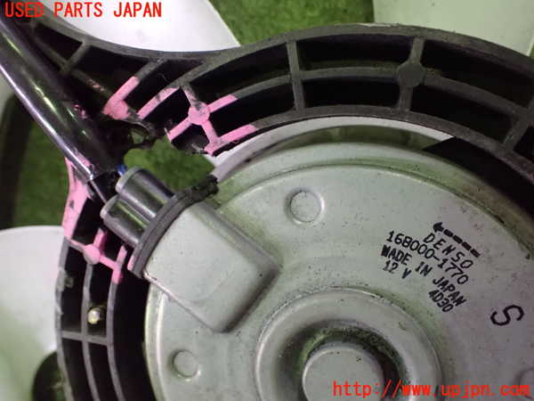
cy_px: 200
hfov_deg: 60.0
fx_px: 463
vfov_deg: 46.8
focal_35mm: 30
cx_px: 267
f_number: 2.3
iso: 1250
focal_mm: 5.4
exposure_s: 1/30
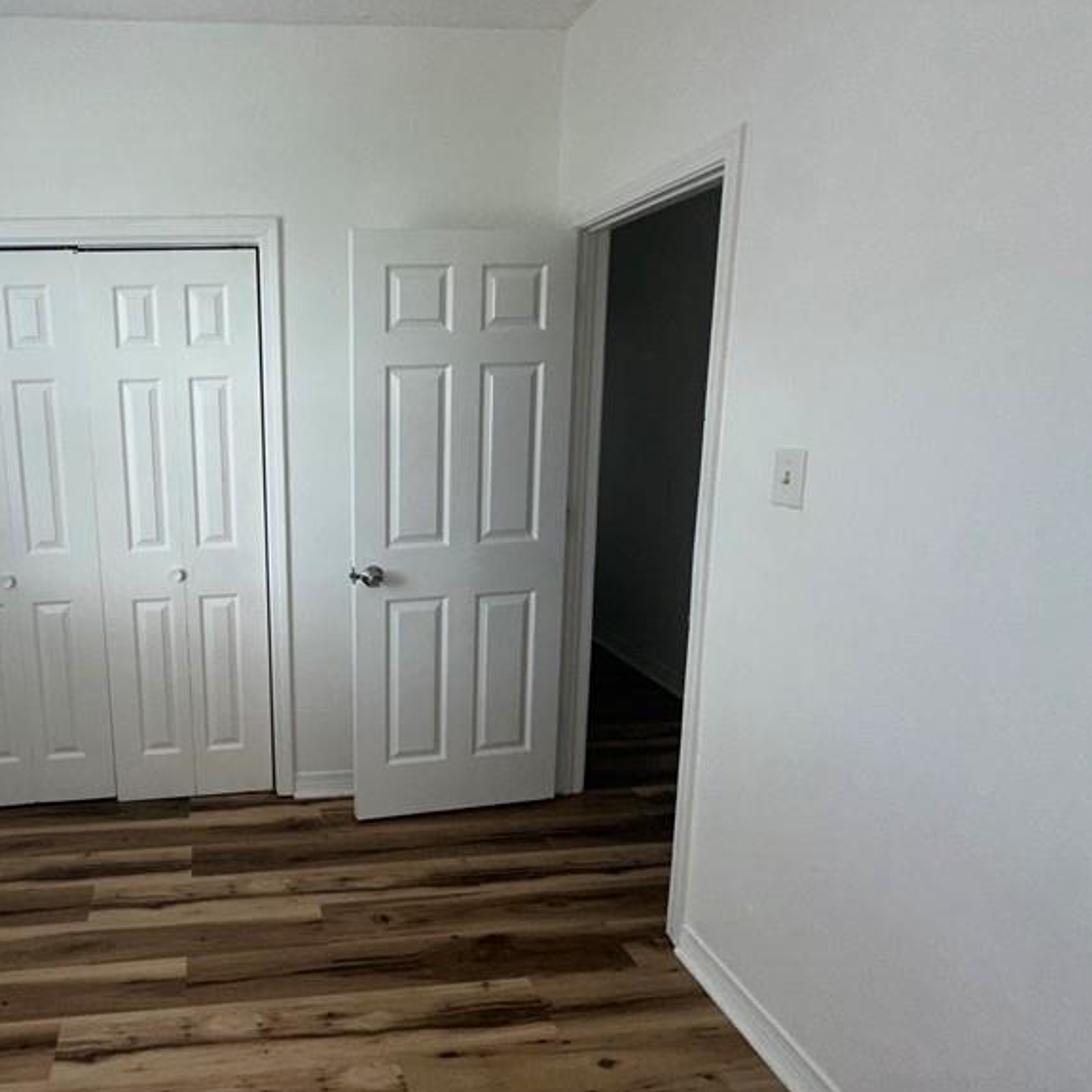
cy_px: 527
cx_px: 267
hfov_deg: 65.2
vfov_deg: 69.6
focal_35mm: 22
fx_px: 785
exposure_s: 1/122
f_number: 2.2
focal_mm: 2.22
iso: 64
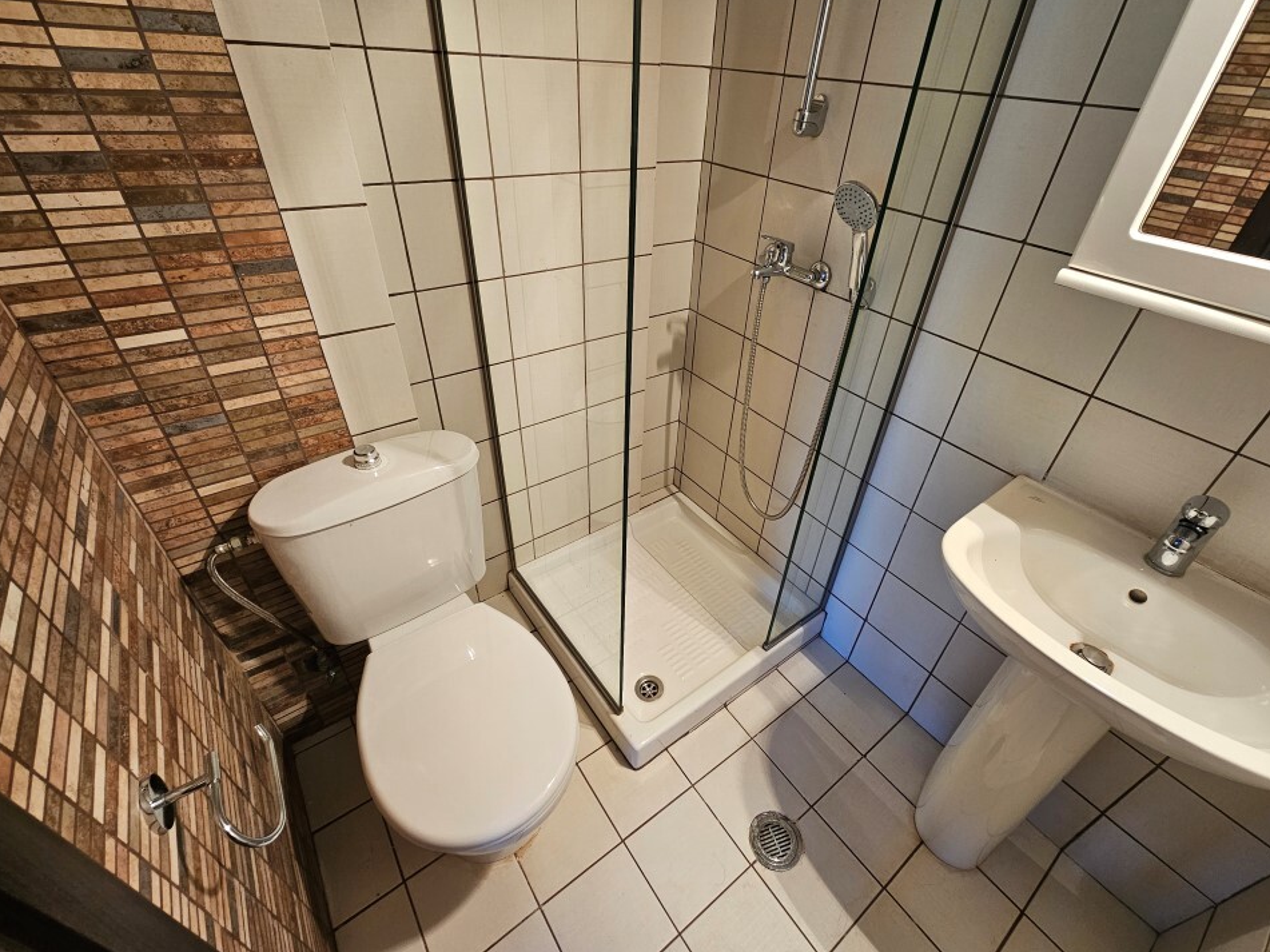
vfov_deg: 85.6
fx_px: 514
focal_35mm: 14
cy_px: 463
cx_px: 678
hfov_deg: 101.9
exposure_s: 1/50
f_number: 2.2
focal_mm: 2.2
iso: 160
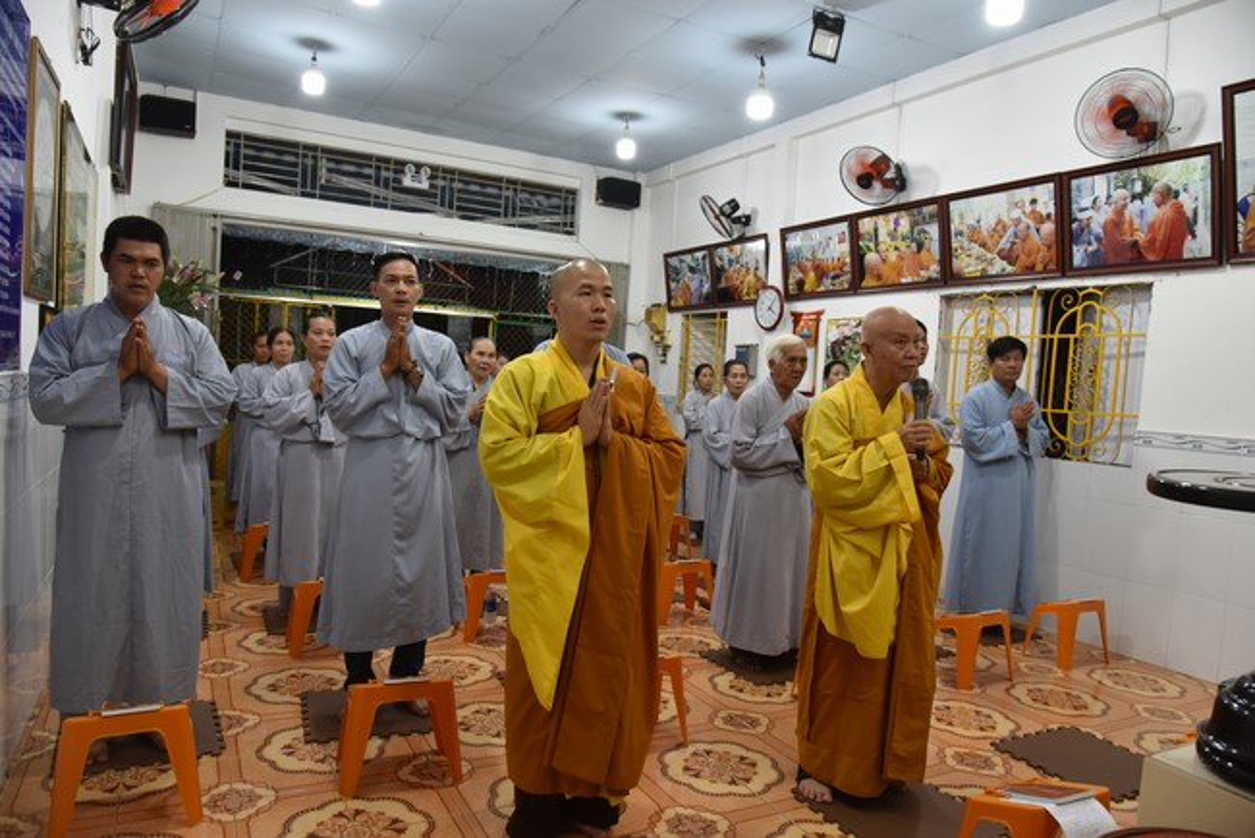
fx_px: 837
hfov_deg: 73.7
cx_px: 628
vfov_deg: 53.2
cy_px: 419
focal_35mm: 24
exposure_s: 1/125
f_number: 5.6
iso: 1600
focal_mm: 24
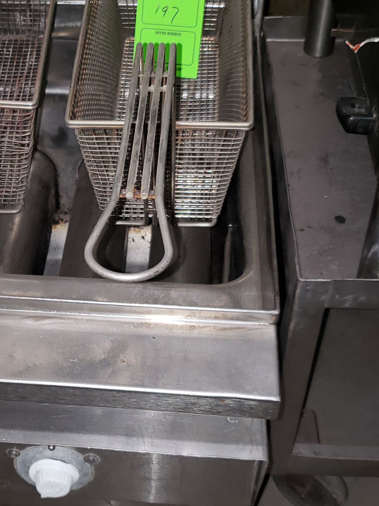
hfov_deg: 26.7
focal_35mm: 54
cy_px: 289
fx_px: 788
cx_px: 100
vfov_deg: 35.5
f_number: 1.5
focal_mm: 4.3
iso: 80
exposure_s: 1/29
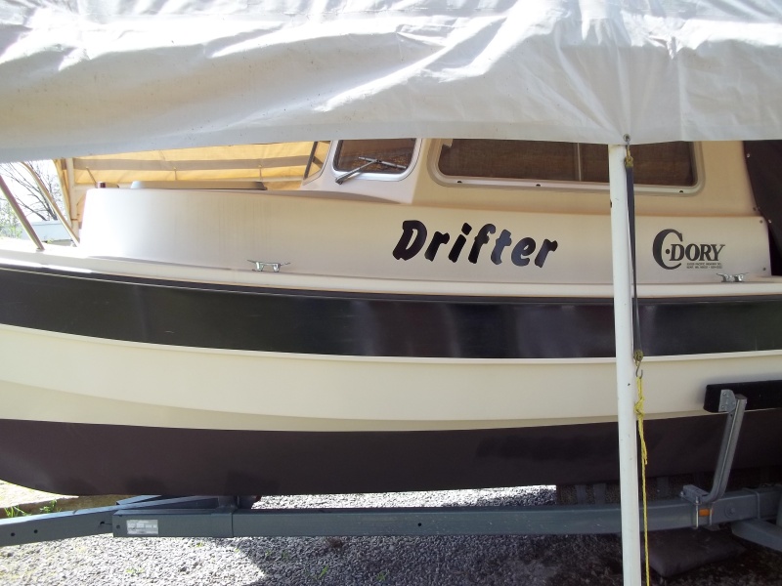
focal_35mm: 32
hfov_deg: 56.8
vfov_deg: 44.2
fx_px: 723
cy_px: 293
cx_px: 391
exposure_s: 1/200
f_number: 2.9
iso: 64
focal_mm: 5.7
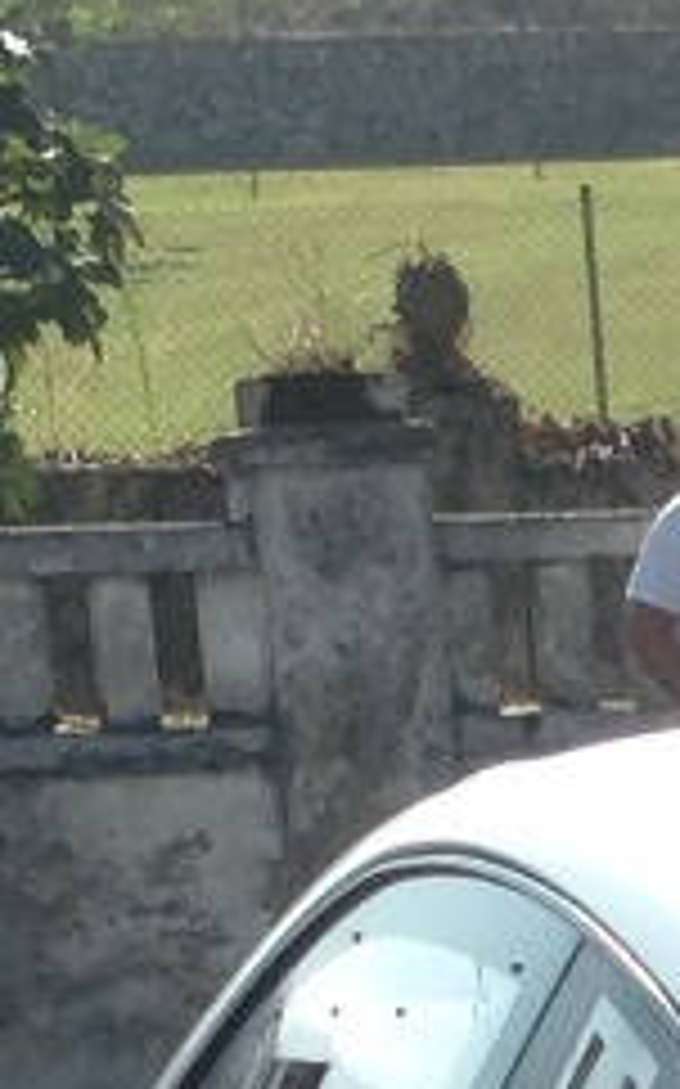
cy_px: 1688
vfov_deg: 13.3
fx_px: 4394
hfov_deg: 7.9
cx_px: 1909
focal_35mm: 148
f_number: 2.4
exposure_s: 1/951
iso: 50
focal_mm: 4.13
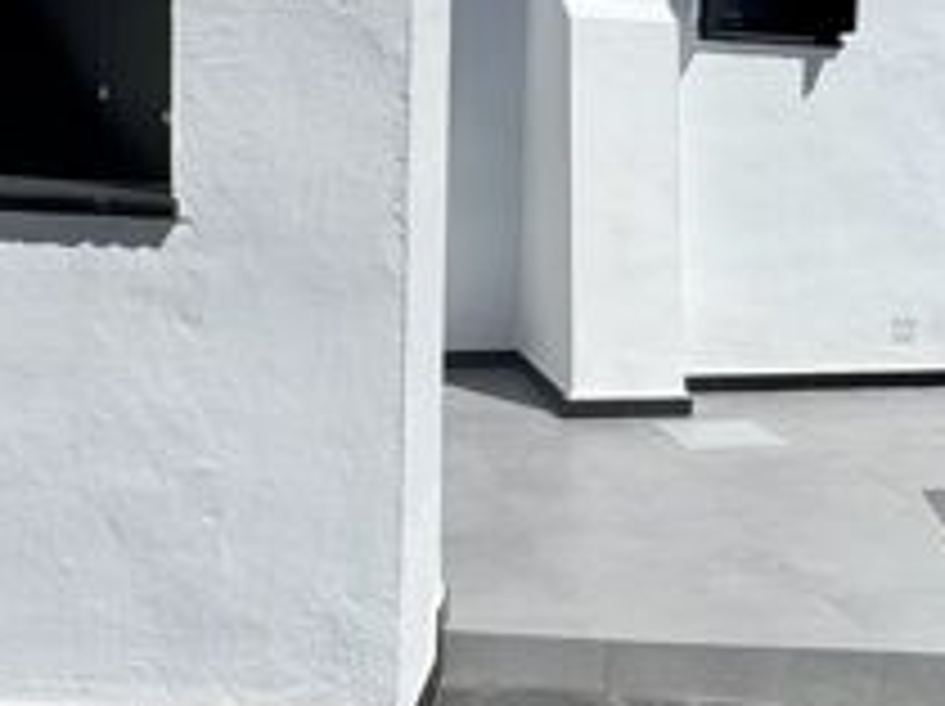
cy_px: 270
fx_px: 1282
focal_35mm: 47
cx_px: 637
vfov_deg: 30.7
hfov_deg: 39.9
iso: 40
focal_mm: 2.22
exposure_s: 1/5650
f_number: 2.2
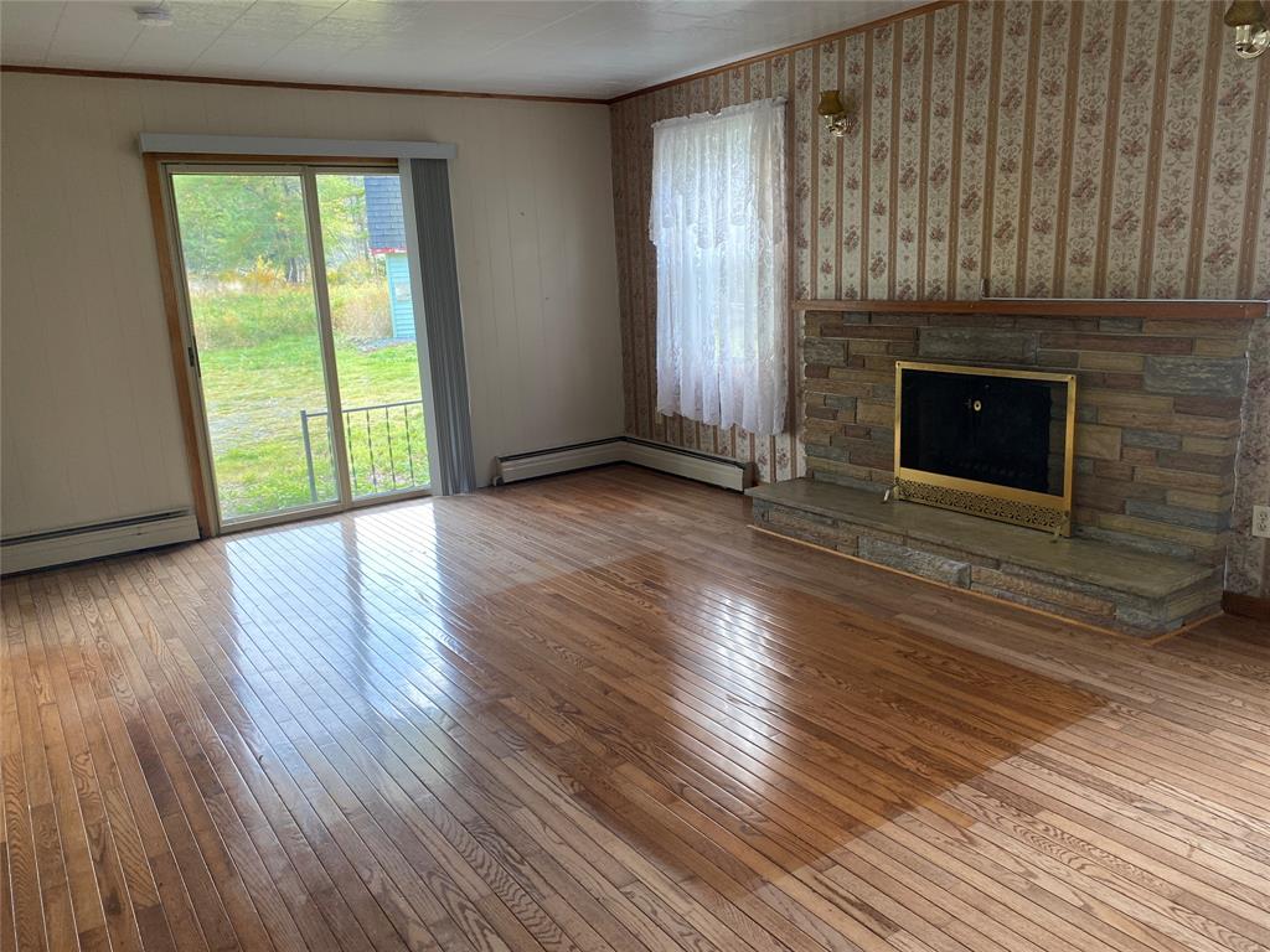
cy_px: 476
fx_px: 954
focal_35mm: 26
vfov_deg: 53.1
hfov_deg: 67.3
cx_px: 635
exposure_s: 1/121
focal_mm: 4.25
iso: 125
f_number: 1.8
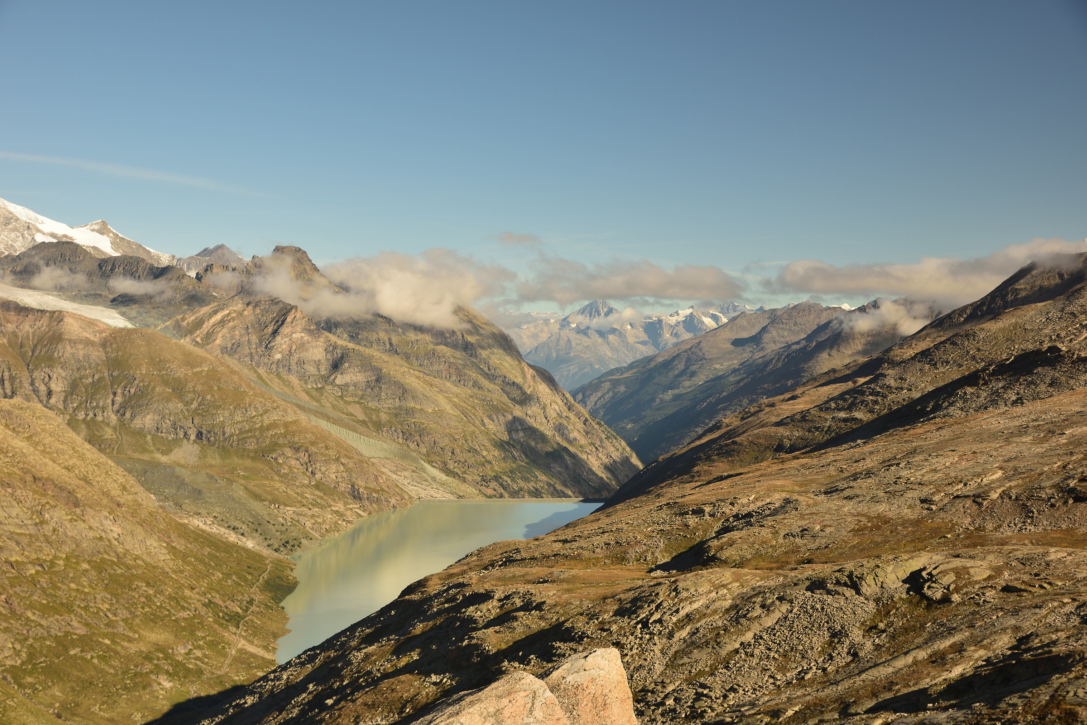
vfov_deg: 27.0
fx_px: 1510
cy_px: 362
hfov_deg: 39.6
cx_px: 544
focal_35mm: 50
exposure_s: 1/160
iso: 100
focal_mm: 50
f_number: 8
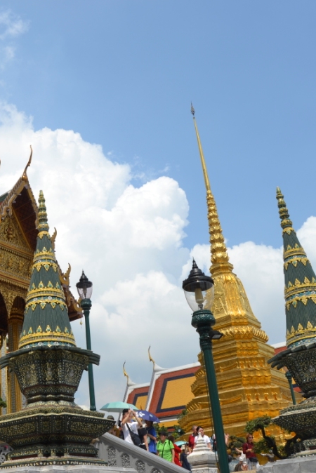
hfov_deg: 31.1
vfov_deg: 47.4
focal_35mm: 41
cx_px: 29
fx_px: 539
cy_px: 238
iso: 100
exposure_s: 1/320
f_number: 9
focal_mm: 18
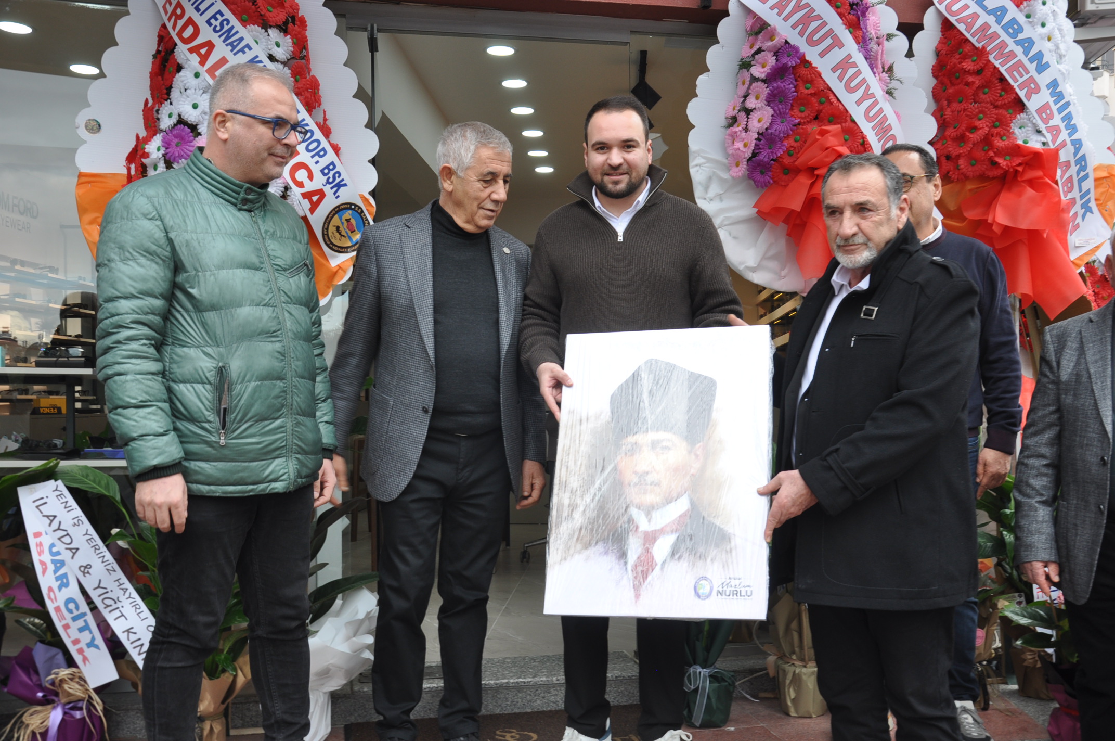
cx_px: 558
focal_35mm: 36
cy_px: 370
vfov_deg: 36.8
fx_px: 1114
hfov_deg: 53.2
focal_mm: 24
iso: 200
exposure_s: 1/50
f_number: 7.1
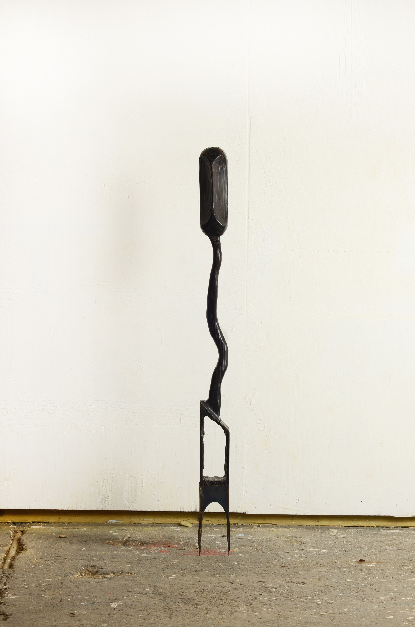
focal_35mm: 128
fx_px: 2215
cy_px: 314
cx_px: 208
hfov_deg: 10.7
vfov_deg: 16.1
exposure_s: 1/6
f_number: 9
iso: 160
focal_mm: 85
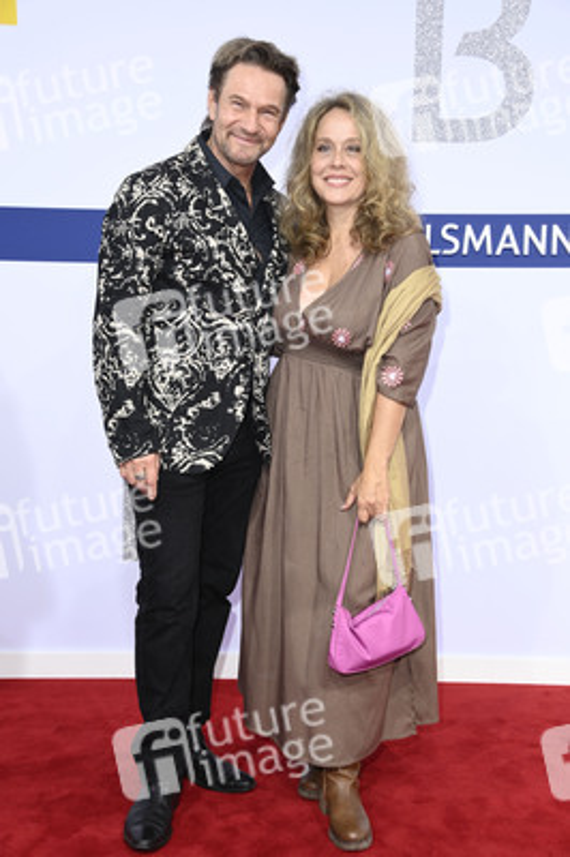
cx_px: 285
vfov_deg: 41.1
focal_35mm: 48
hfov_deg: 28.0
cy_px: 428
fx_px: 1142
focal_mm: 48
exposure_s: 1/200
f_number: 5.6
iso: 1000
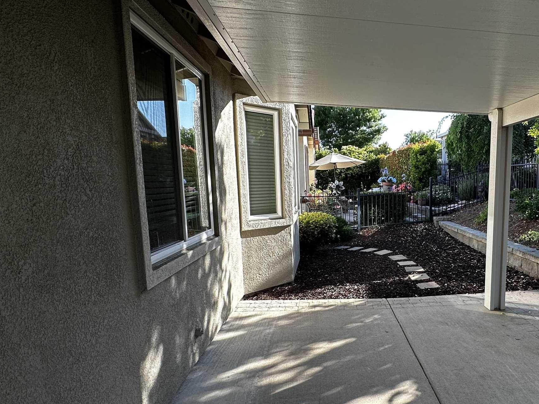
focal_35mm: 25
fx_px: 389
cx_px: 378
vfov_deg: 54.6
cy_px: 236
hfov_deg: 66.6
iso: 40
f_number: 2.2
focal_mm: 2.22
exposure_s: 1/263
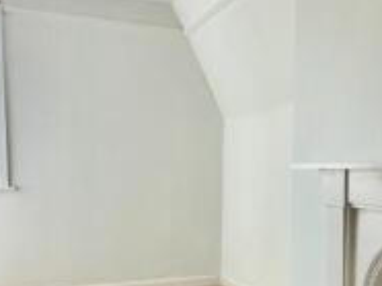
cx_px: 243
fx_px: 485
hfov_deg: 42.6
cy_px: 215
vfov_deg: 32.2
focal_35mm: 44
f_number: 2.2
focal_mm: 2.22
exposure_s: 1/144
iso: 40
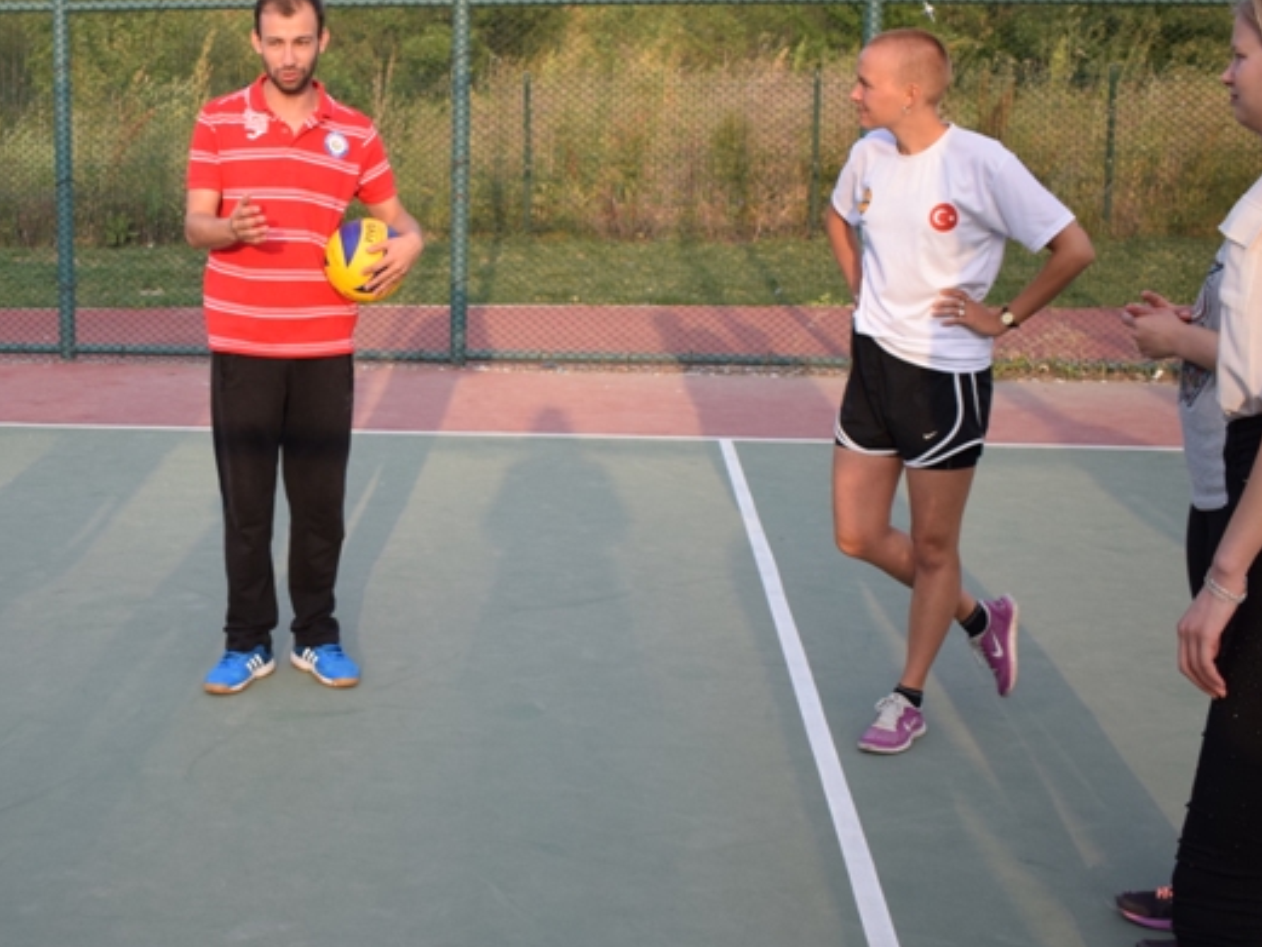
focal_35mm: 51
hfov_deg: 36.3
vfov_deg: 28.6
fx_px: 1860
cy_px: 478
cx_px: 266
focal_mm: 18
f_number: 4
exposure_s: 1/1000
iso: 450
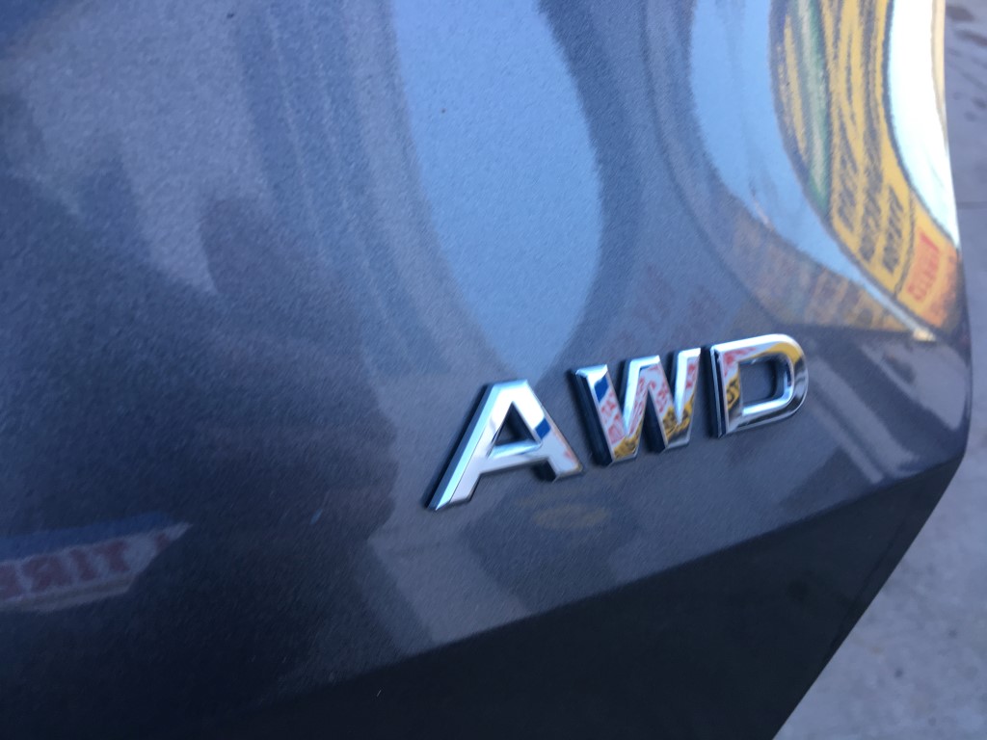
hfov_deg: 61.7
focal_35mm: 29
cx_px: 494
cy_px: 370
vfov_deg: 48.2
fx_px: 827
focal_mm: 4.15
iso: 32
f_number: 2.2
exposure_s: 1/60
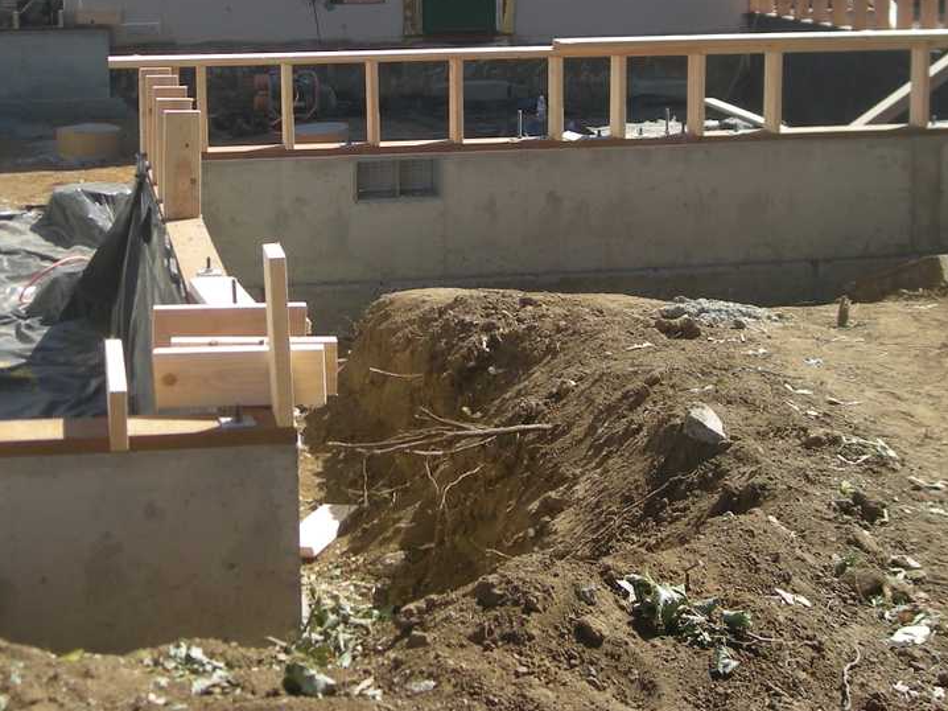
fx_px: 1780
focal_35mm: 65
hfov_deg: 29.7
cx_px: 362
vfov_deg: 22.0
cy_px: 61
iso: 50
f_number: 2.8
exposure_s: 1/444
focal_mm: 5.7
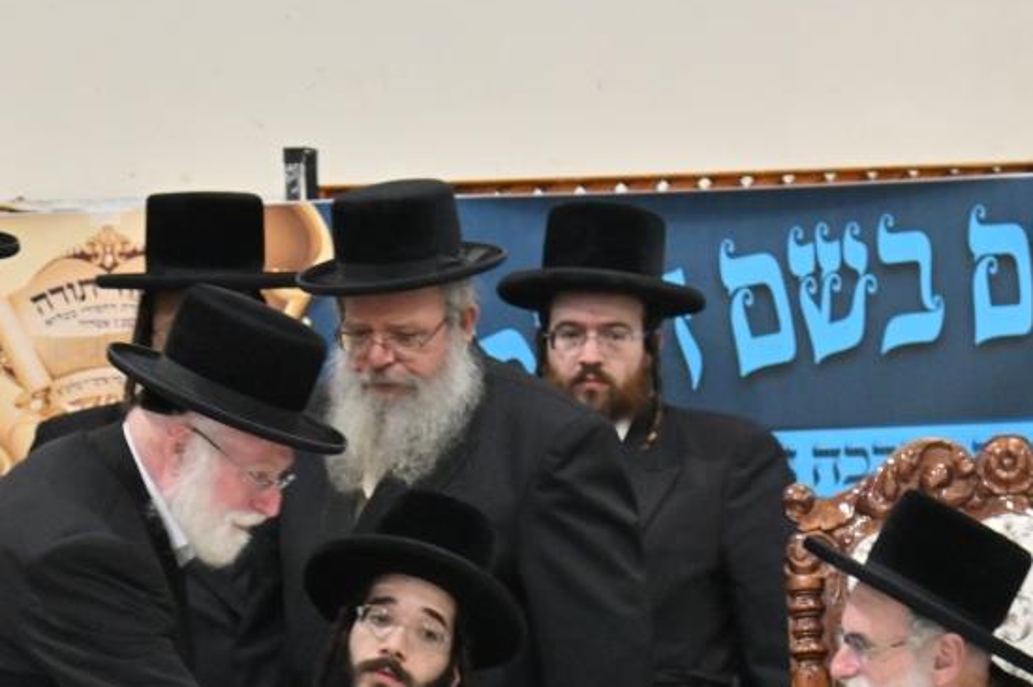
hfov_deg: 6.1
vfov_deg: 4.1
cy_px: 614
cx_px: 826
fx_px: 9607
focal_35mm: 335
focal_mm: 120
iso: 1000
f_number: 4
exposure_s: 1/160
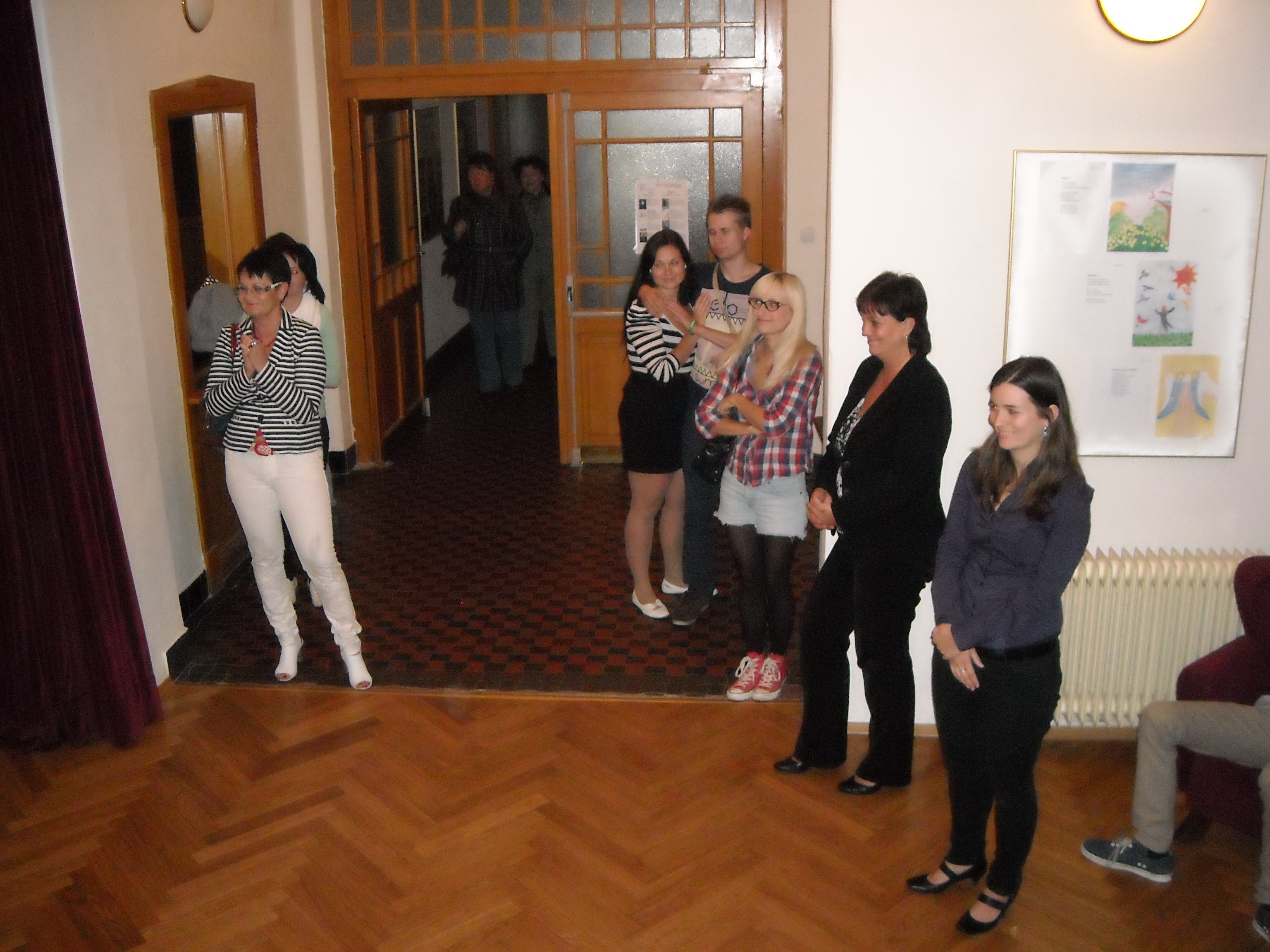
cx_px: 635
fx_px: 1284
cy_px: 476
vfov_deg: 40.7
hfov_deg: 52.6
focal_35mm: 35
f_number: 2.8
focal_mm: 5.7
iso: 702
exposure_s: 1/60
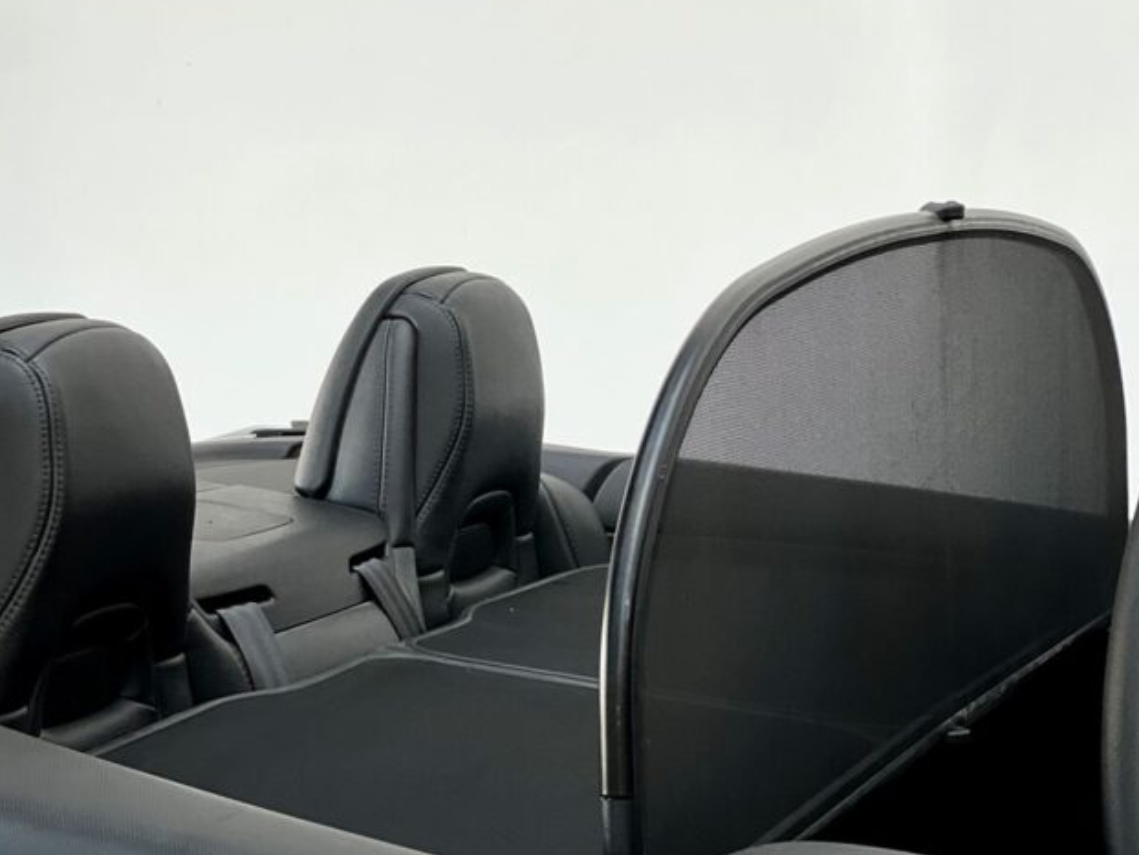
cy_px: 439
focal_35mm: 99
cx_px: 549
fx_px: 3259
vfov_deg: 15.0
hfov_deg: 19.8
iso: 400
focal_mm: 9
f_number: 2.8
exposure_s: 1/24
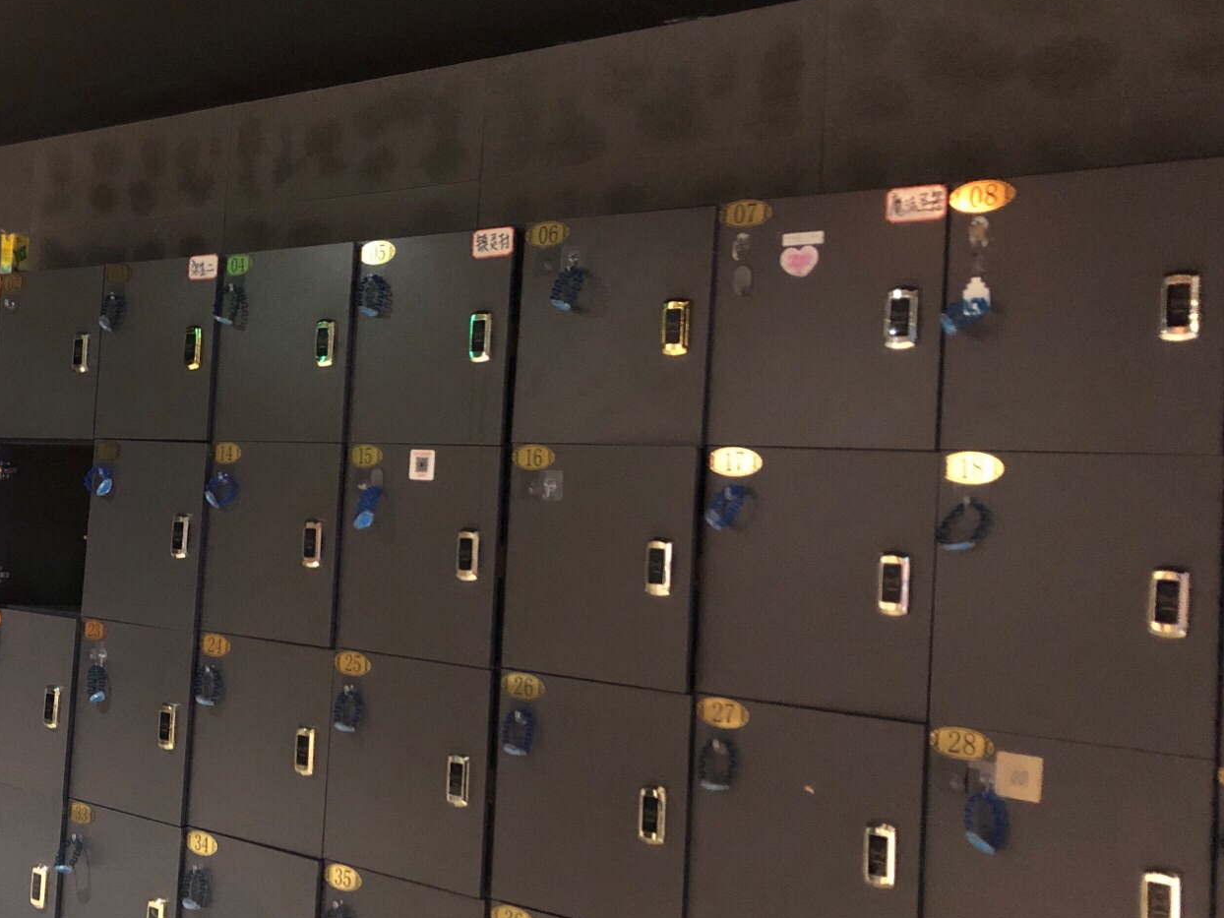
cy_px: 448
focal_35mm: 45
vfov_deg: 32.2
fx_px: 1591
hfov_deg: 40.9
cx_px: 304
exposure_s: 1/4
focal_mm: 3.99
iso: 160
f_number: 1.8
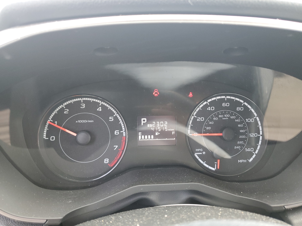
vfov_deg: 53.1
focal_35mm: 26
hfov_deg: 67.3
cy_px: 113
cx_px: 151
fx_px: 227
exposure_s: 1/60.2
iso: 85
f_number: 1.5
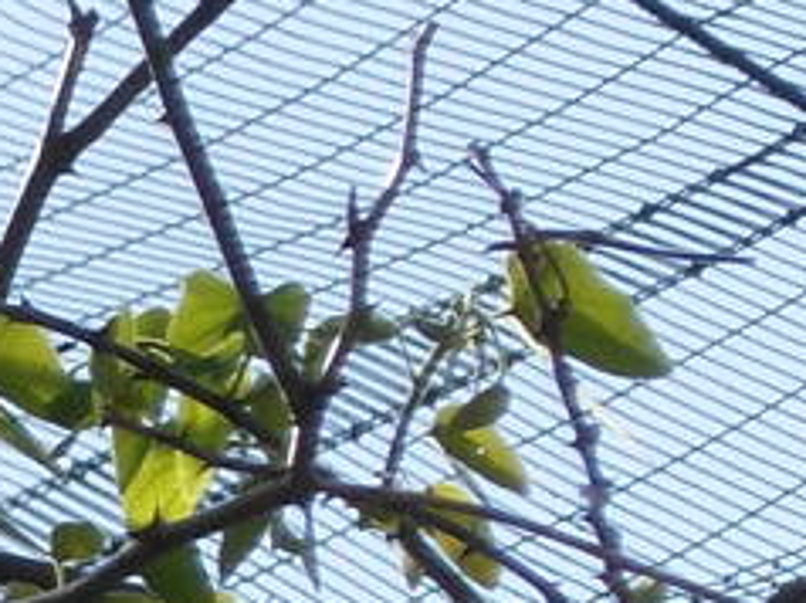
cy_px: 1081
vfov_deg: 1.1
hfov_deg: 1.5
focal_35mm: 1354
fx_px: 31495
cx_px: -996
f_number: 5.6
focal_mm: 36.2
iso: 80
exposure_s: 1/350
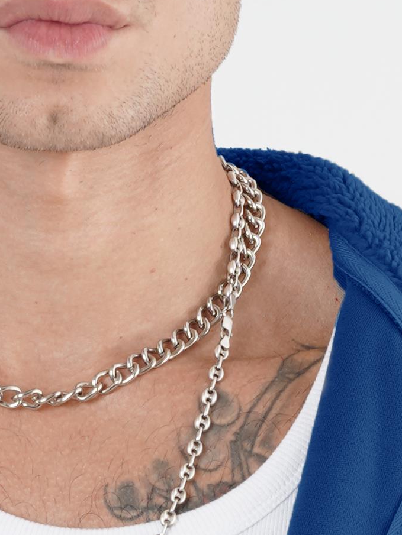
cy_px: 848
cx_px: 44
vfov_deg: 7.1
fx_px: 4242
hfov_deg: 5.4
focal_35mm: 274
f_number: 8
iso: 200
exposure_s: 1/160
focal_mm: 43
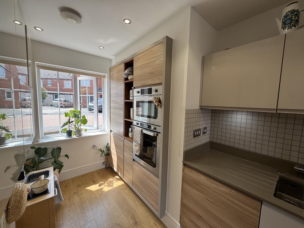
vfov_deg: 85.7
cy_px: 114
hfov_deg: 102.1
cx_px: 152
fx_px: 123
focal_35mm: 14
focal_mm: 2.22
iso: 40
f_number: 2.2
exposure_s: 1/153
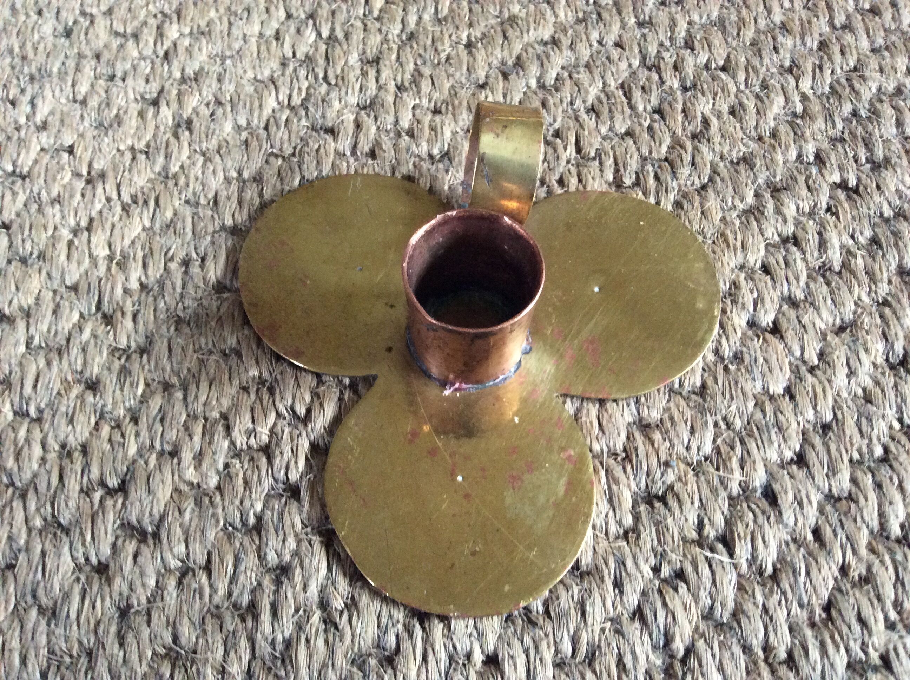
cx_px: 455
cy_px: 340
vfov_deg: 44.1
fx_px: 840
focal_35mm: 32
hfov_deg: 56.9
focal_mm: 3.3
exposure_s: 1/25
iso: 320
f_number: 2.4
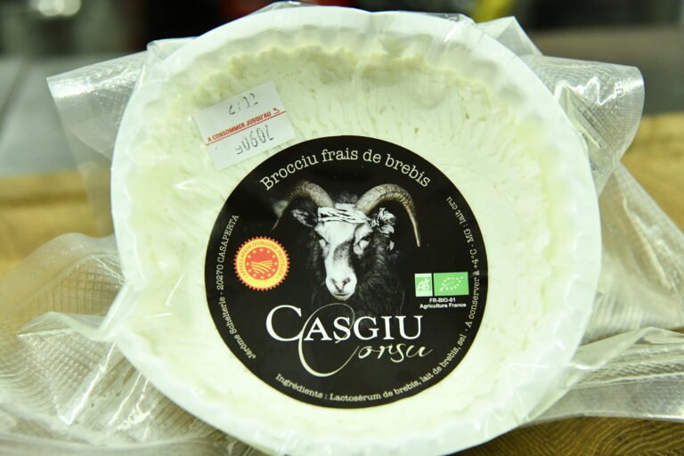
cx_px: 342
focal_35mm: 65
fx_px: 1235
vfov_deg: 20.9
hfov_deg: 31.0
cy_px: 228
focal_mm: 65
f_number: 8
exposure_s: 1/200
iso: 10000
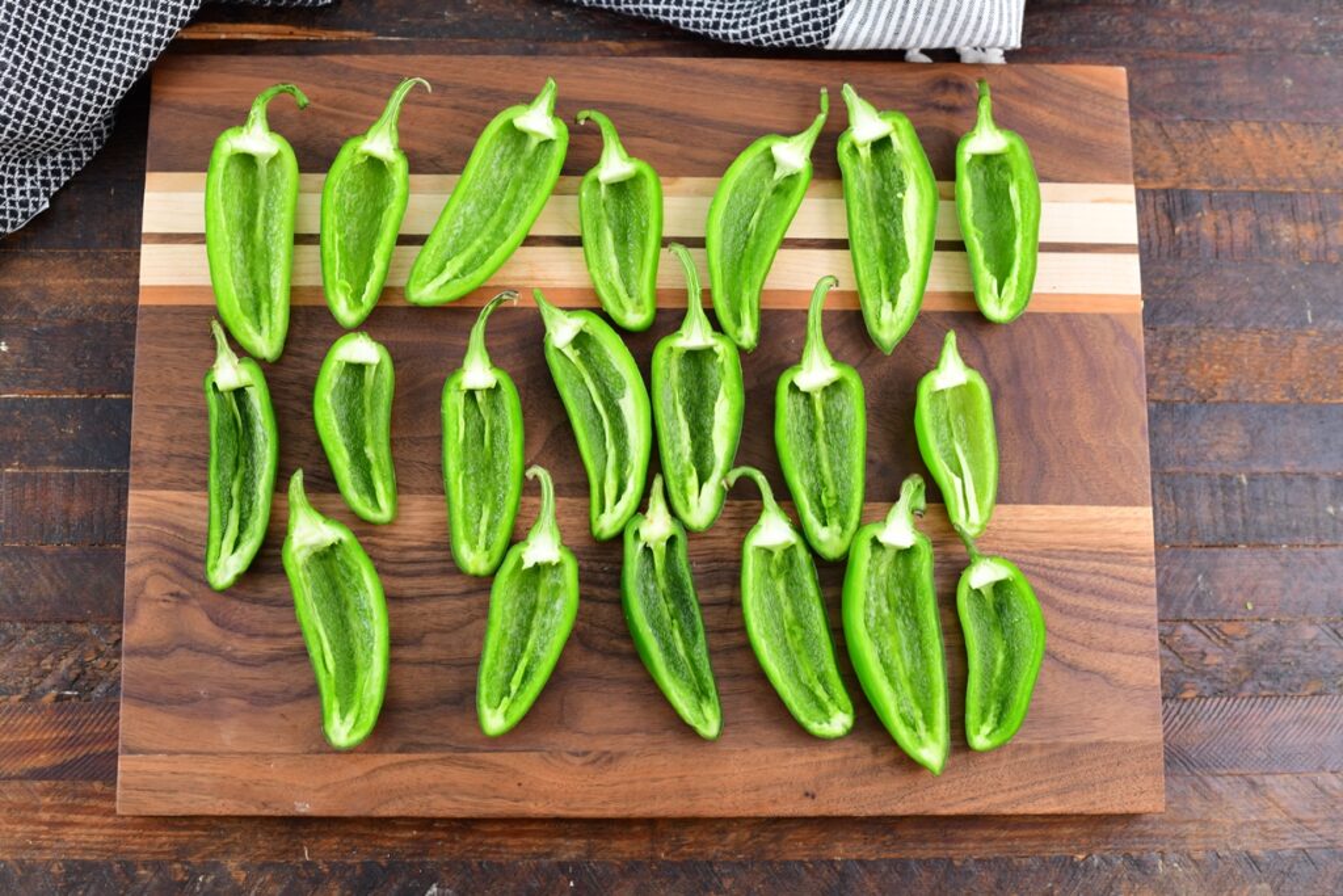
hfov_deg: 39.6
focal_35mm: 50
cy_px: 448
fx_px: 1865
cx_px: 672
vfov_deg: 27.0
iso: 640
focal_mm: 50
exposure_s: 1/80
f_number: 5
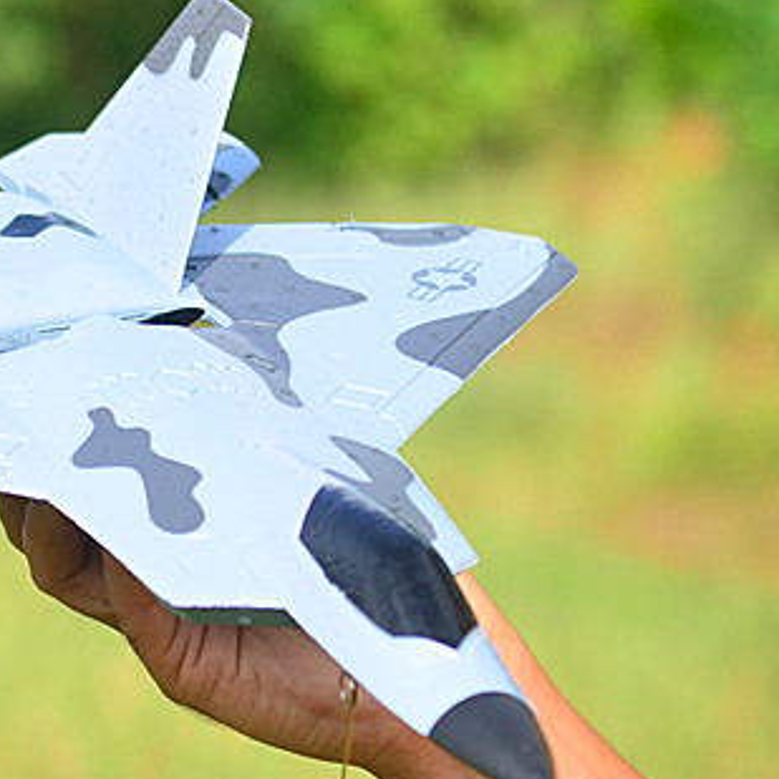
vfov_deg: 6.3
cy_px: 354
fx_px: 7131
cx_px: 134
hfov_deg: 6.2
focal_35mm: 280
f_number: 5
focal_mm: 85
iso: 100
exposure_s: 1/400
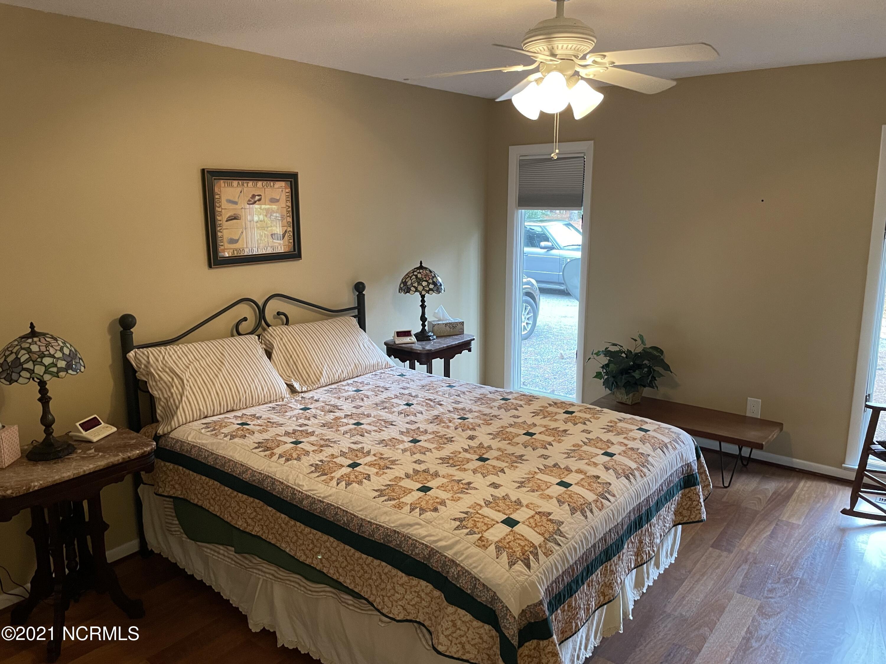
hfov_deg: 67.3
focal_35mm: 26
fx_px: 665
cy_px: 332
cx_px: 443
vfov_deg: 53.1
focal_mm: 4.2
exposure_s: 1/60
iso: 400
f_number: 1.6
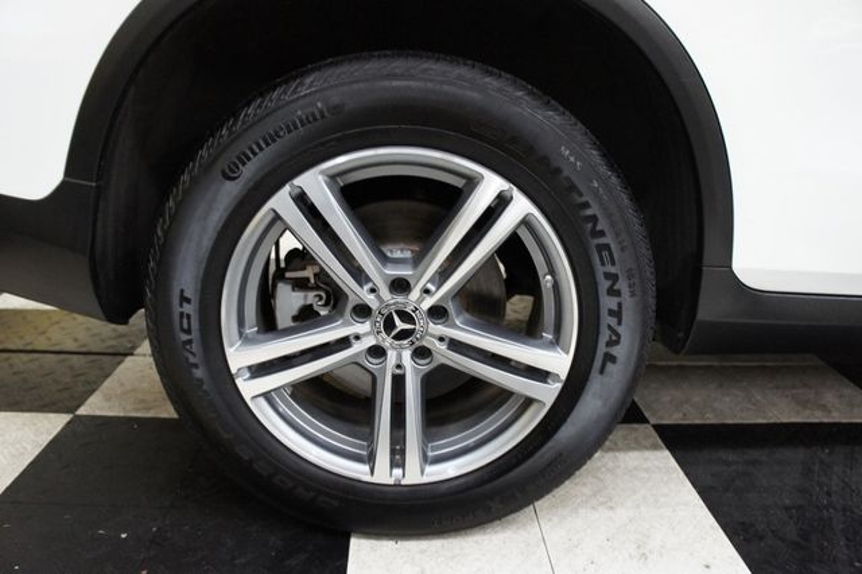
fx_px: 646
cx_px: 431
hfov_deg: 67.4
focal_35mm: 27
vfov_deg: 47.9
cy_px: 287
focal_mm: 18
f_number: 3.5
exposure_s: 1/80
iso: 1600
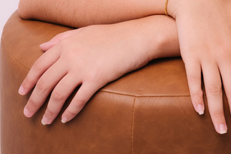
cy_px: -88
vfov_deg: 6.9
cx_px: 210
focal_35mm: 195
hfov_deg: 10.5
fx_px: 1251
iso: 250
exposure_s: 1/160
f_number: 5.6
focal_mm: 50
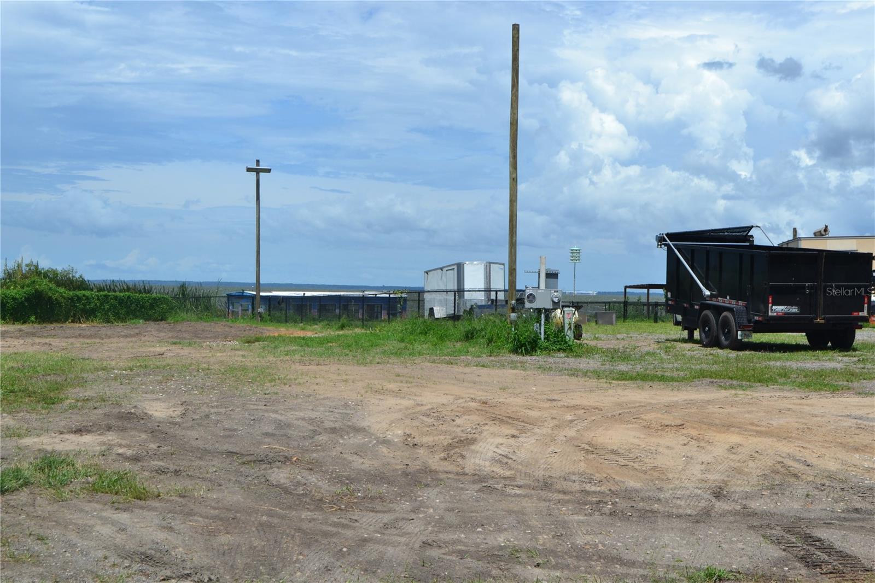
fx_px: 1385
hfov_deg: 35.1
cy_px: 292
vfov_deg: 23.8
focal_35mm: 57
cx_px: 438
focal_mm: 38
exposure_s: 1/500
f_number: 11
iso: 400
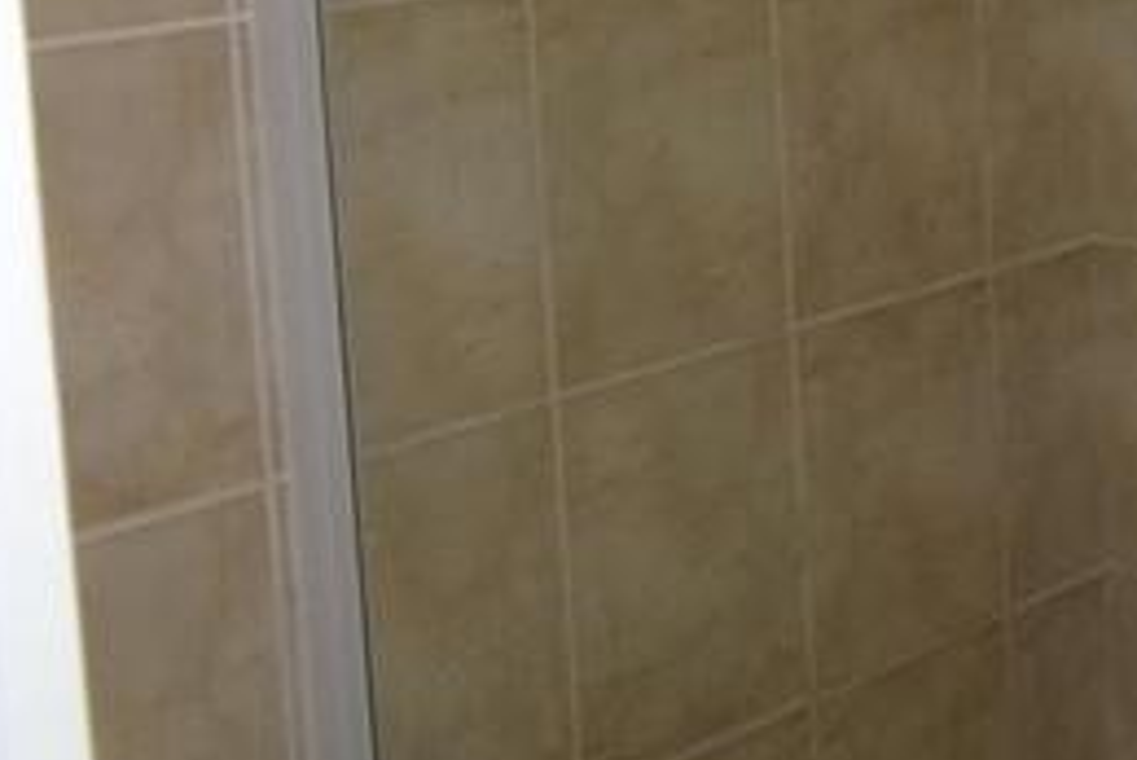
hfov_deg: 19.9
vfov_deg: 14.9
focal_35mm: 90
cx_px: 1659
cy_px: -31
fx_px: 2844
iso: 200
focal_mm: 5.1
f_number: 3.9
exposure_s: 1/34
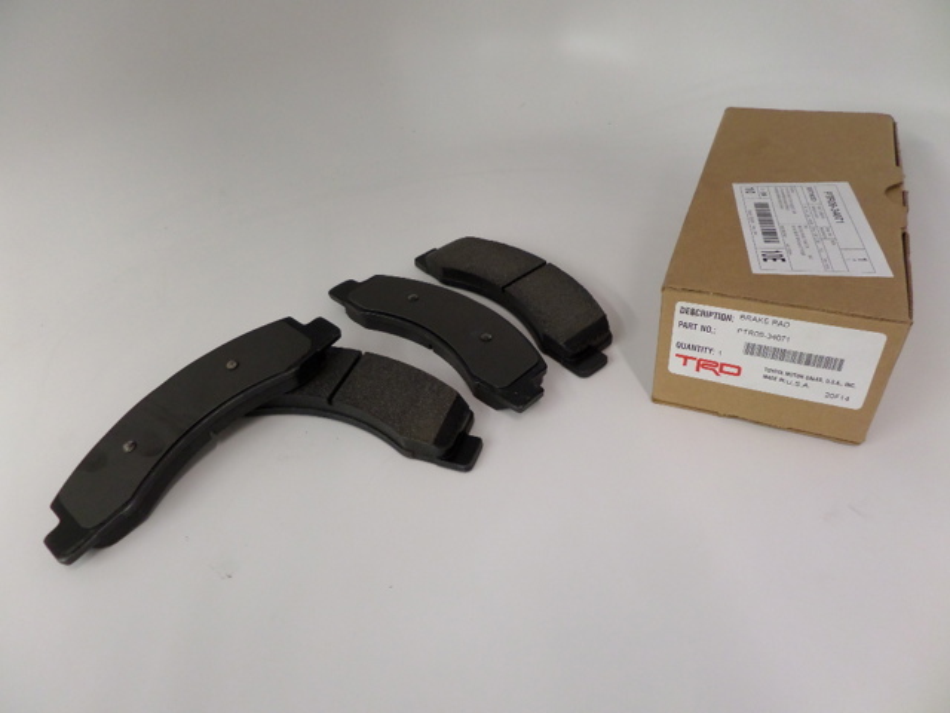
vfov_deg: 56.8
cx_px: 475
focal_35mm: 24
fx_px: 659
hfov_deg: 71.6
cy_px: 356
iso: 200
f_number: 3.1
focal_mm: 4.3
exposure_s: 1/30
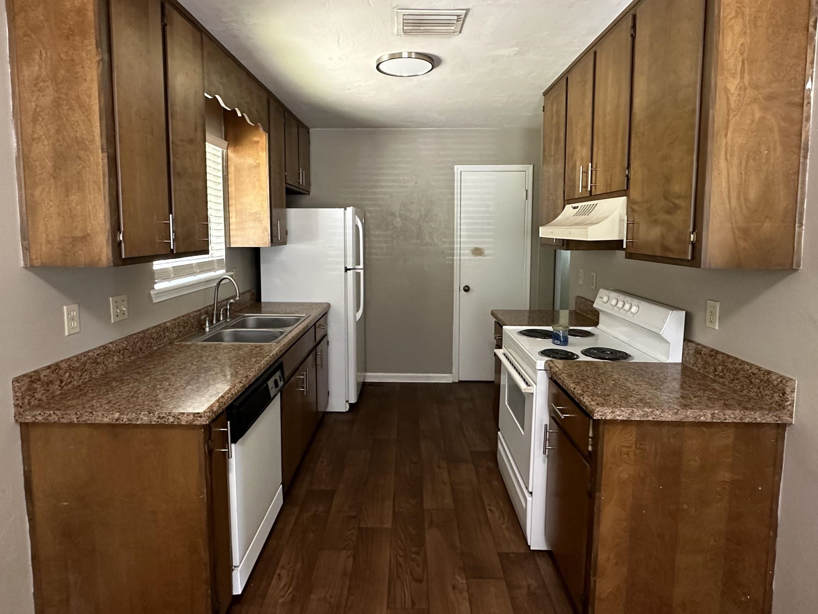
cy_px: 268
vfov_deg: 65.7
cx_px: 396
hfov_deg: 81.7
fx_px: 473
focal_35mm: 20
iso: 400
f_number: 2.2
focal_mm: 2.22
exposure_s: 1/60
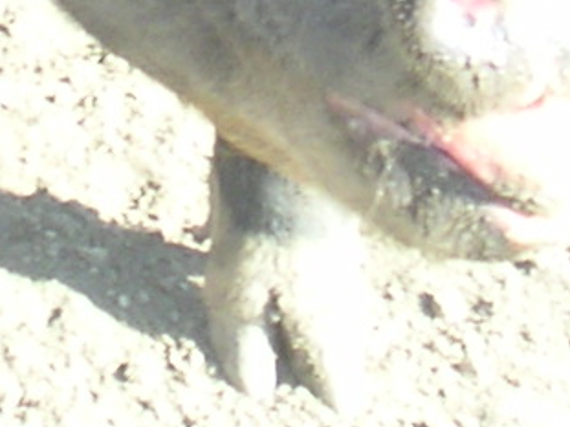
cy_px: -504
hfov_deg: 7.9
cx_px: -4
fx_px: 4115
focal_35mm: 250
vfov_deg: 5.8
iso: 50
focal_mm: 6
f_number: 2.8
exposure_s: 1/90
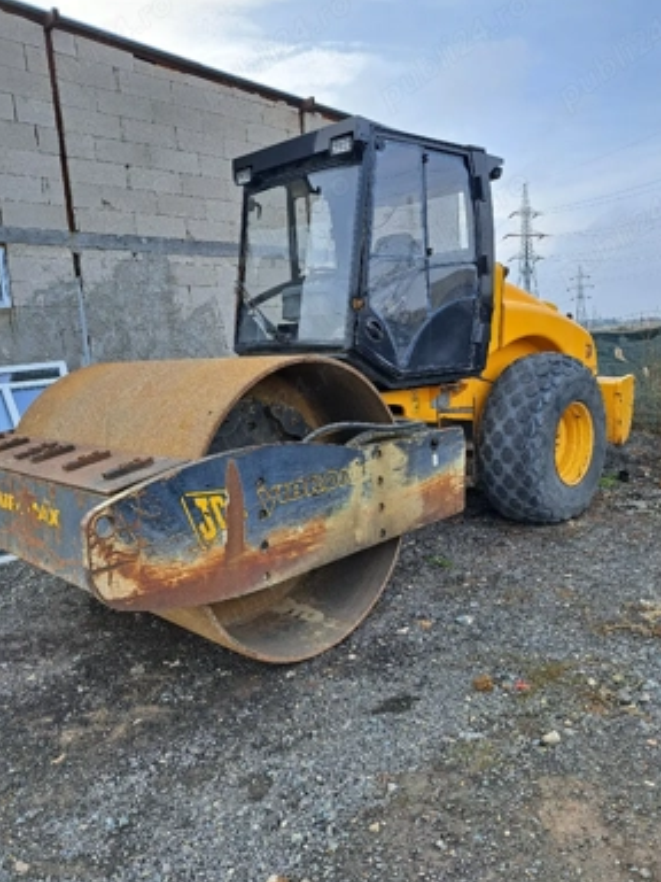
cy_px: 436
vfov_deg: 69.4
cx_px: 321
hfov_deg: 54.9
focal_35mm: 25
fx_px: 637
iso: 50
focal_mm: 5.23
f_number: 1.8
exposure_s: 1/357
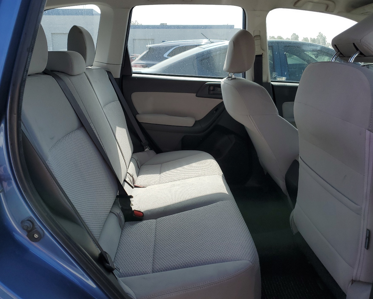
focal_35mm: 29
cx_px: 184
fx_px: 320
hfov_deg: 60.4
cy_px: 145
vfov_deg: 50.0
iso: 50
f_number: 1.5
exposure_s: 1/1667
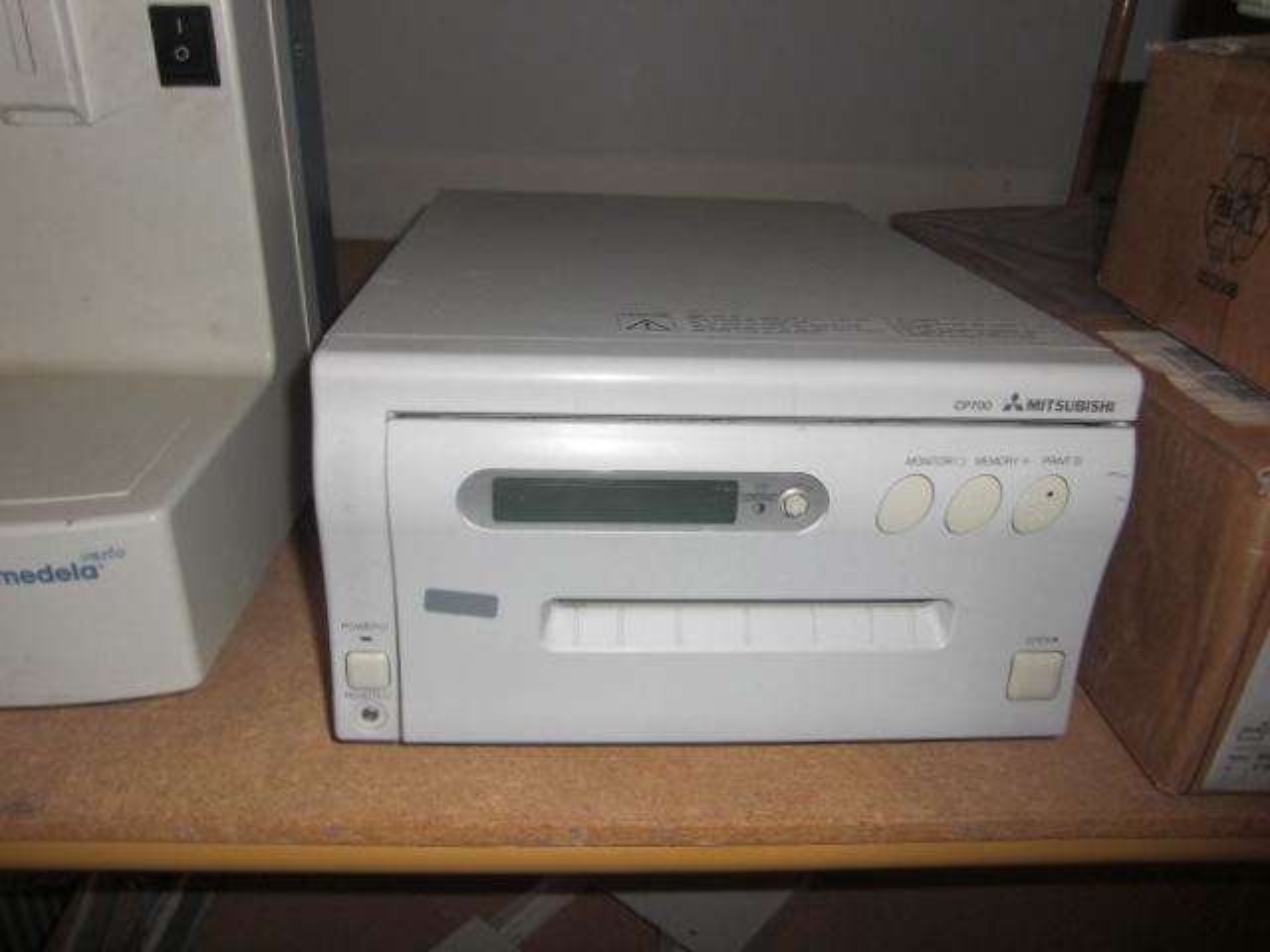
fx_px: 1027
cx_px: 635
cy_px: 476
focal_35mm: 28
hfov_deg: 63.4
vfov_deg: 49.7
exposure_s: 1/60
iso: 100
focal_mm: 4.9
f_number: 2.6
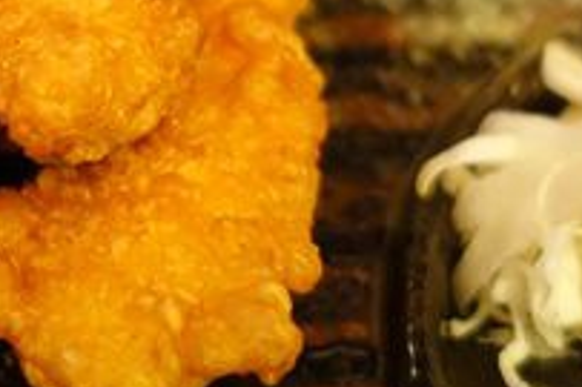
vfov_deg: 17.2
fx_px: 1244
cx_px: -11
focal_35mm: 77
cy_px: -30
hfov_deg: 25.0
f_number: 1.8
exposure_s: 1/8
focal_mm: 8.8
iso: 800
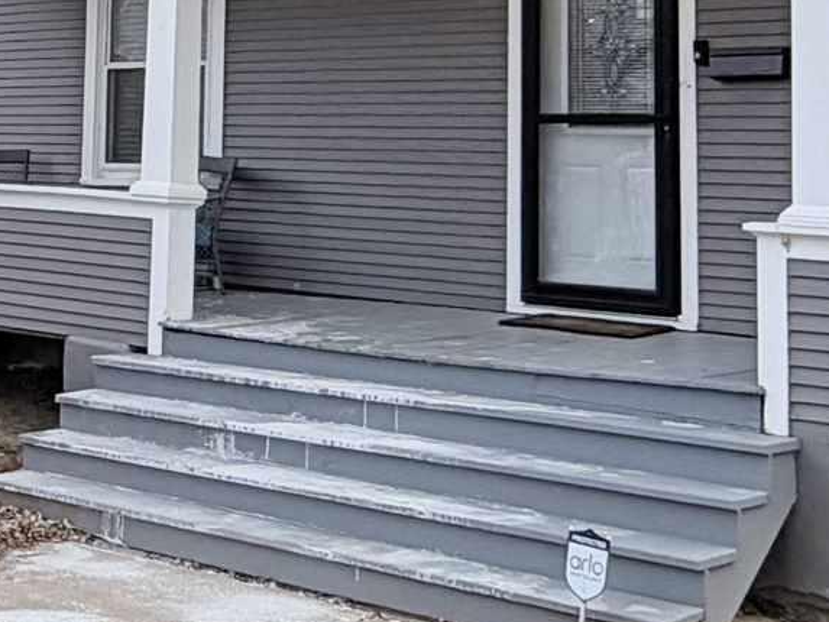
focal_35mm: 75
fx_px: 1797
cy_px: -51
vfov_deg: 18.9
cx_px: 39
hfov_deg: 25.0
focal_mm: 2.22
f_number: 2.2
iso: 50
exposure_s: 1/383
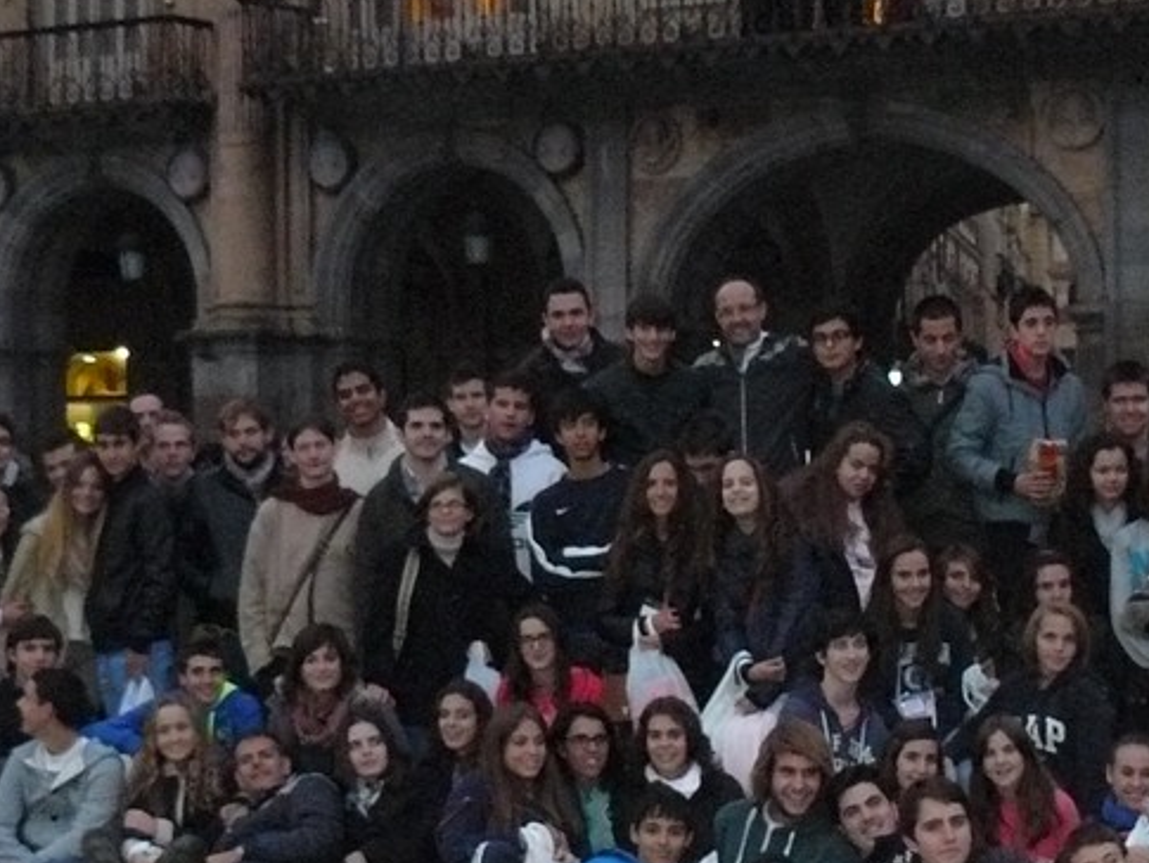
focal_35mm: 89
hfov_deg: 21.9
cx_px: 791
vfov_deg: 16.6
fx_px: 2955
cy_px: 578
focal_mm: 6
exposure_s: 1/30
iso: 400
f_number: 2.8
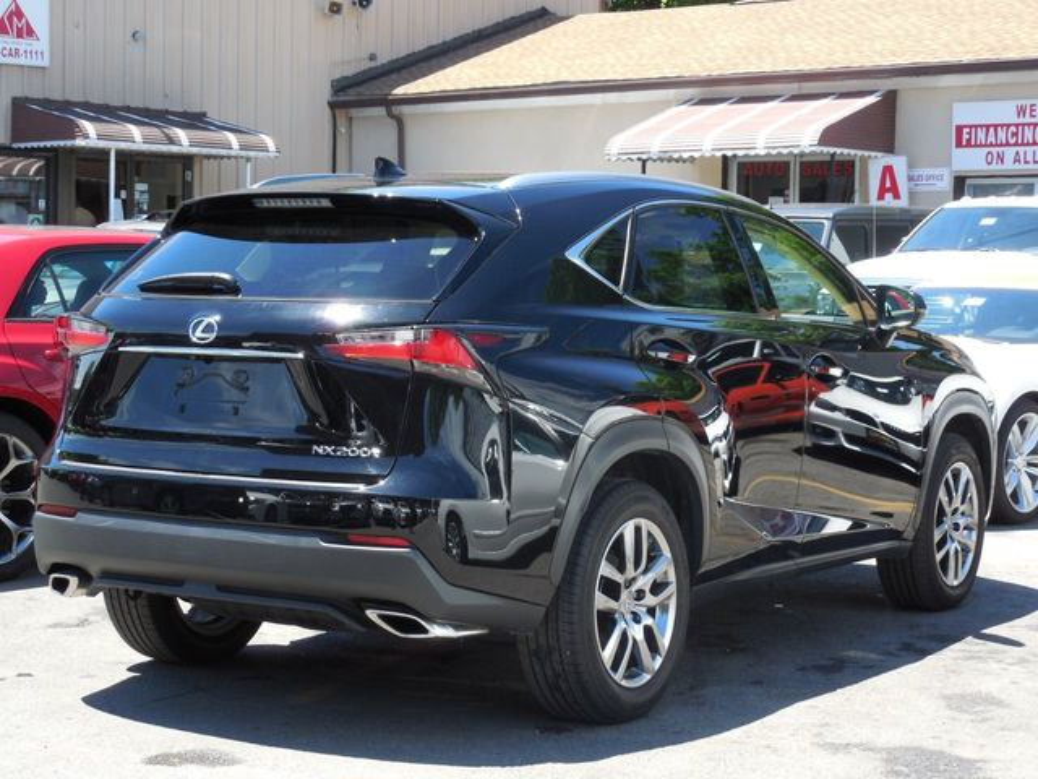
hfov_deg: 28.2
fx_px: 2069
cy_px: 390
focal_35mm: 69
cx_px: 519
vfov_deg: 21.3
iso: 125
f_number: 4.4
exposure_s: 1/160
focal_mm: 12.5
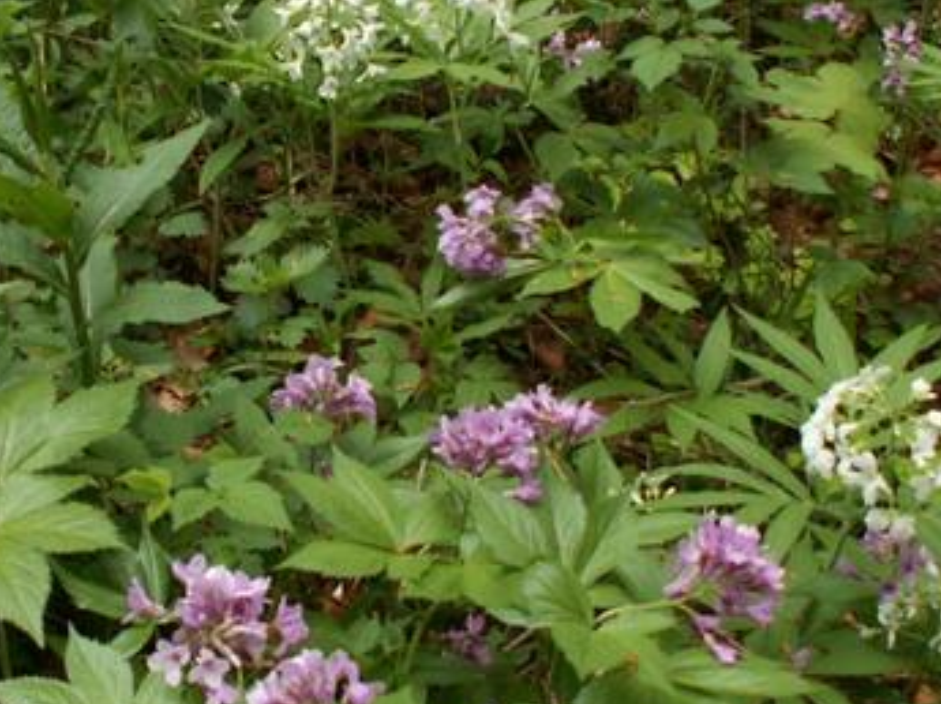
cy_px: 303
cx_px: 245
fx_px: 1765
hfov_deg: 29.4
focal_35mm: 65
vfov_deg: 22.5
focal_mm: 5.86
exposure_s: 1/30
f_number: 3.5
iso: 50
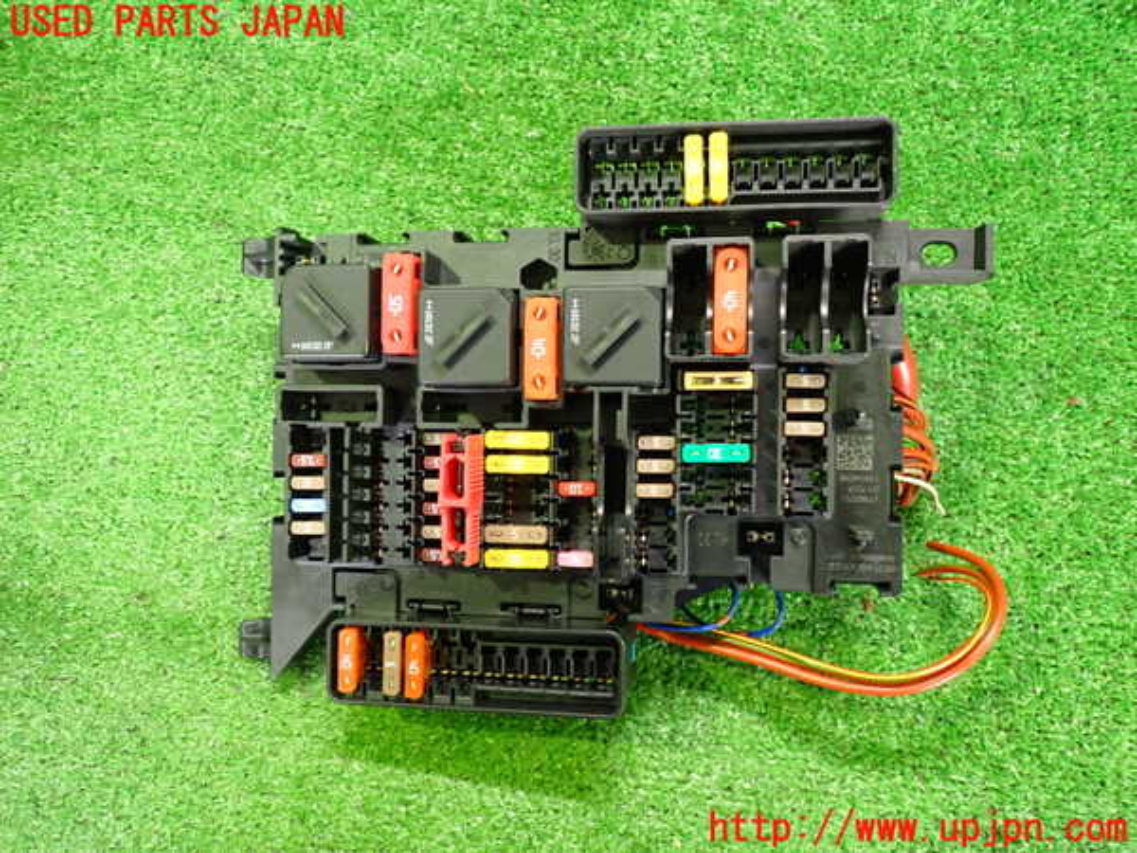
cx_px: 568
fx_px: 985
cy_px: 426
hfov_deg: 60.0
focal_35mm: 30
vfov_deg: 46.8
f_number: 2.3
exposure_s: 1/30
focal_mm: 5.4
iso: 800
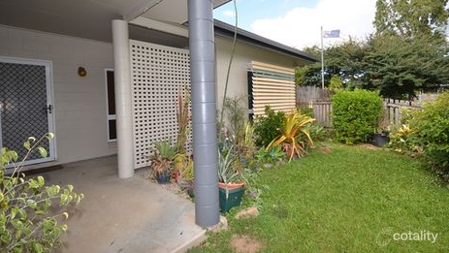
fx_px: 209
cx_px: 226
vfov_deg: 62.0
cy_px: 104
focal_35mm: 18
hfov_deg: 94.1
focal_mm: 11
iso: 100
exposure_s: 1/160
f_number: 6.3
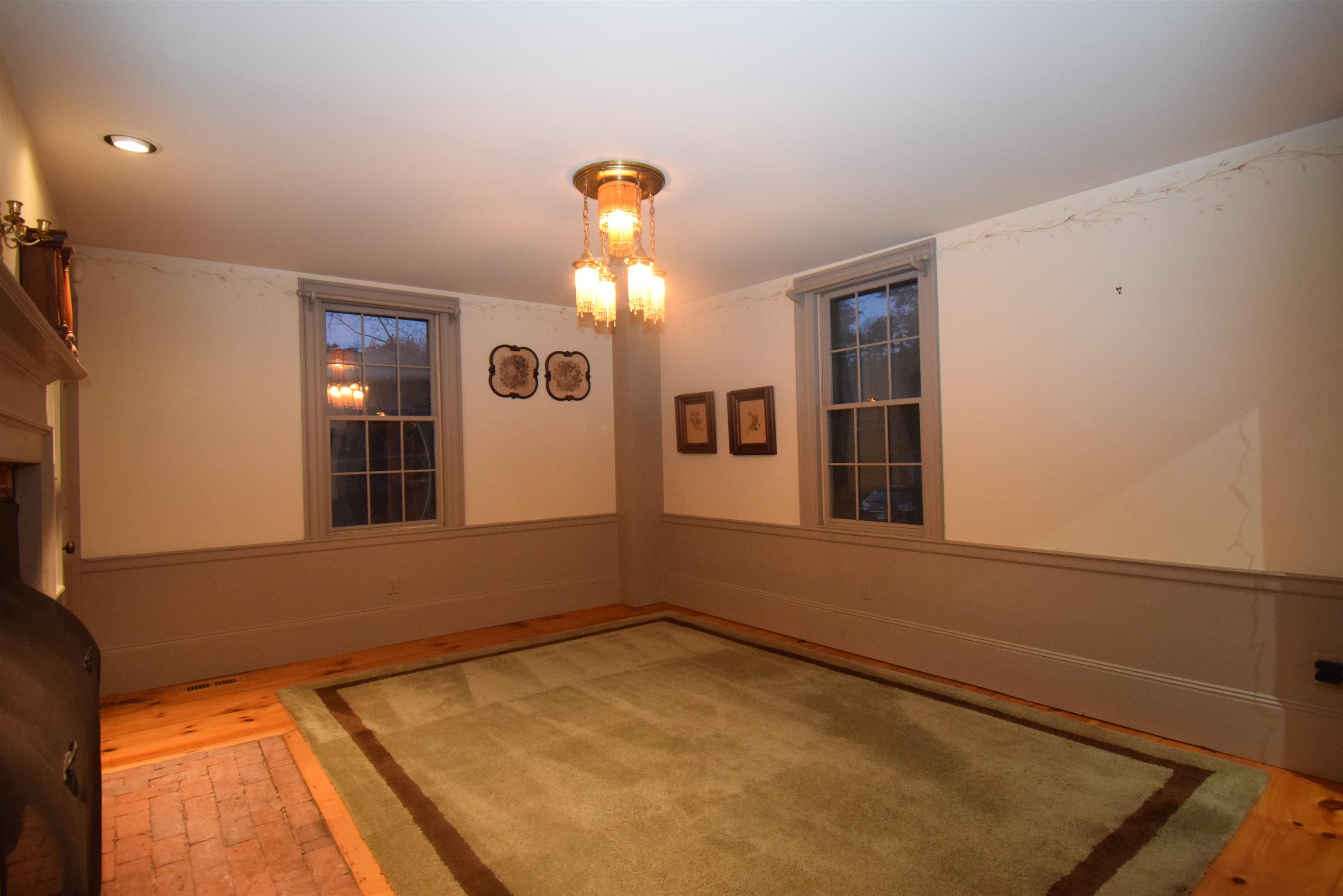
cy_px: 448
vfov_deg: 67.4
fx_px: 672
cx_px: 672
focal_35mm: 18
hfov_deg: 90.0
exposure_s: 1/60
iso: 3200
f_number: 4.8
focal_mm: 12
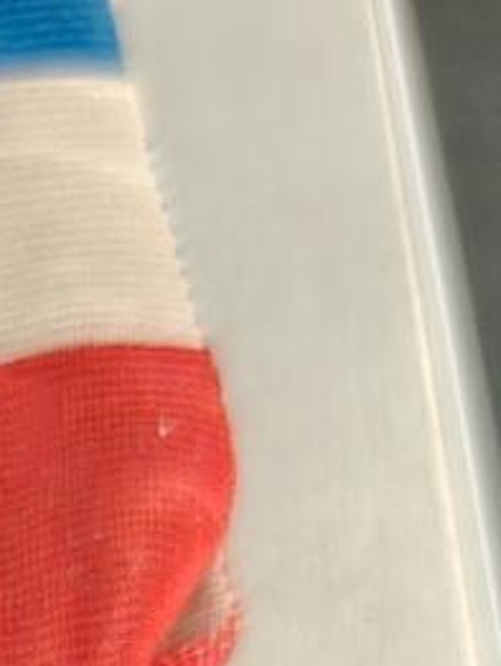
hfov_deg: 8.6
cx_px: -712
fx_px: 3044
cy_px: 2166
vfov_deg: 9.2
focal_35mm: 158
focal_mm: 6.06
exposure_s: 1/200
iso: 250
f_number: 1.6
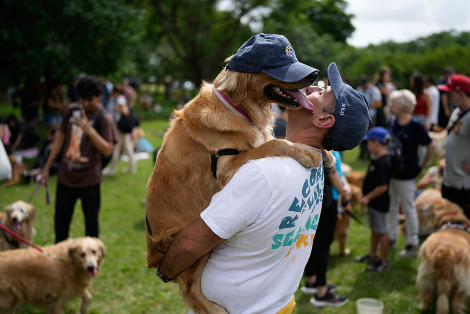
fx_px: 535
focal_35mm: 41
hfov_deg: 47.4
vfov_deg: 32.6
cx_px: 233
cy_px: 167
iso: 100
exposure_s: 1/5000
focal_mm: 35
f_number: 1.4
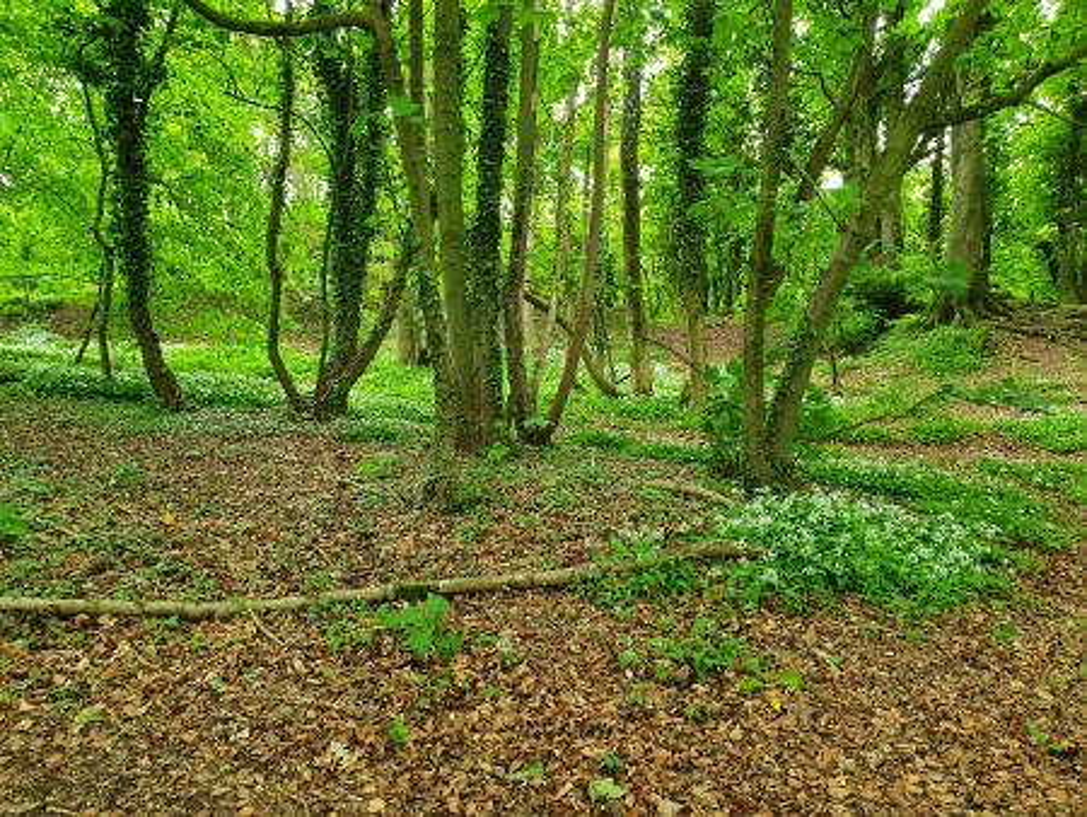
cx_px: 544
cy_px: 408
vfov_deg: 53.1
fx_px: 817
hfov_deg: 67.3
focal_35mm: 26
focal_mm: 4.32
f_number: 2.4
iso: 320
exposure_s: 1/100
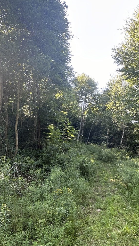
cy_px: 148
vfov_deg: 77.8
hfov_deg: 47.8
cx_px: 103
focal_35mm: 23
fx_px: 151
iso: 64
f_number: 2.2
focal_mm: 2.22
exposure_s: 1/99
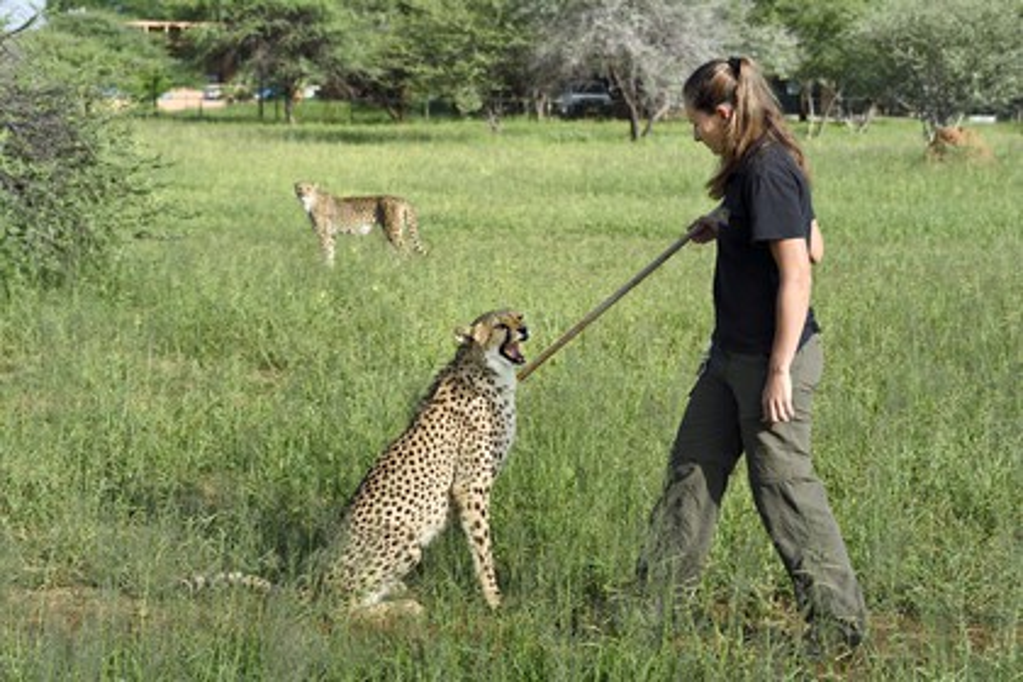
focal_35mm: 78
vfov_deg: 17.5
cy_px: 341
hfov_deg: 26.0
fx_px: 2216
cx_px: 512
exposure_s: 1/1000
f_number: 7.1
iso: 400
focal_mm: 78
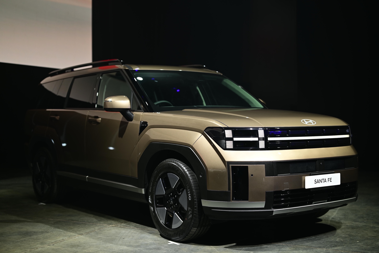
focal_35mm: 50
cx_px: 190
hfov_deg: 39.6
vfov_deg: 27.0
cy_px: 126
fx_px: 526
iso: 64
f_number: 1.8
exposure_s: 1/200
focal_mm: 50
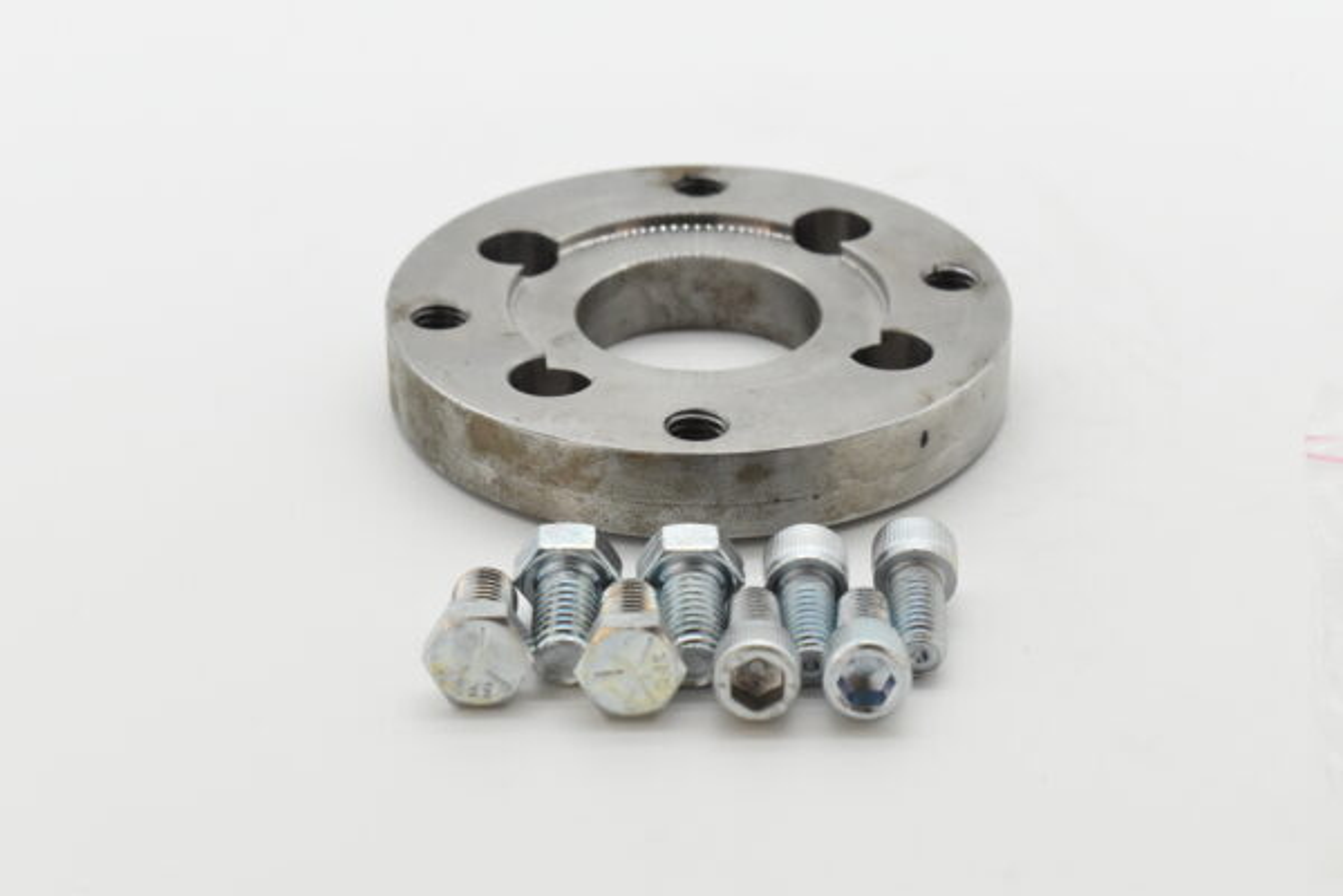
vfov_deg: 16.6
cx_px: 672
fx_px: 3077
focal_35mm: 82
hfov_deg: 24.6
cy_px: 448
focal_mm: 55
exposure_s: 1/1000
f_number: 8
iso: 1600
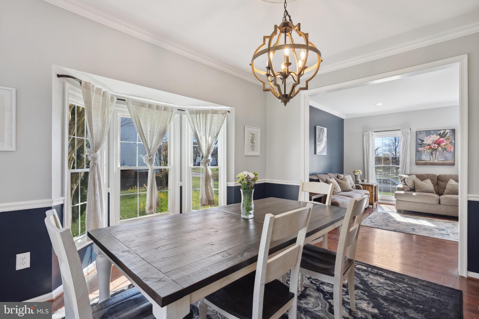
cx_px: 240
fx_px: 213
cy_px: 160
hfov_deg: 96.7
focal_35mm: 16
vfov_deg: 73.8
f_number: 8
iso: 320
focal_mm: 16
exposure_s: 1/50
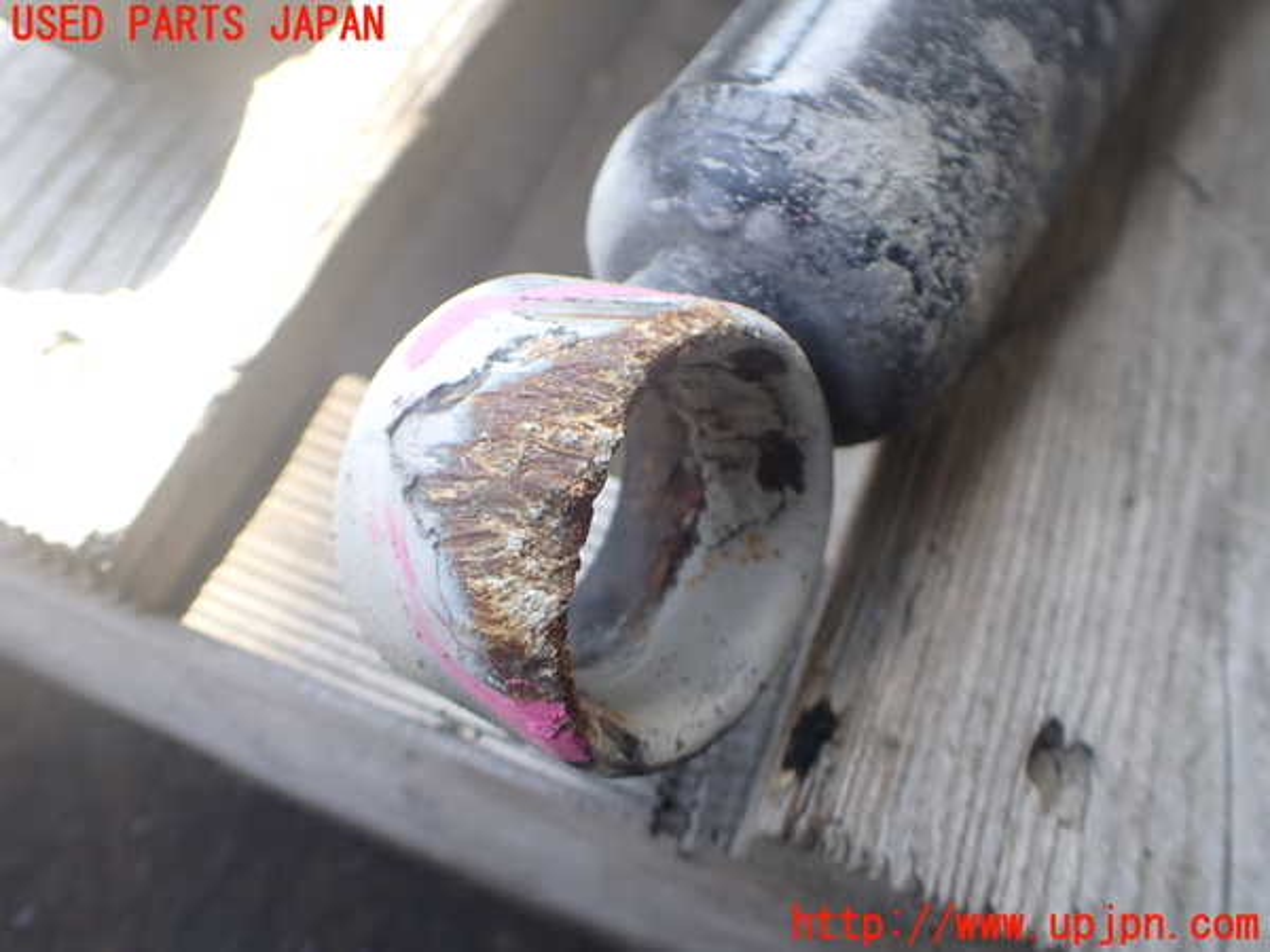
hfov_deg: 60.0
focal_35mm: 30
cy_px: 476
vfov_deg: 46.8
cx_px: 635
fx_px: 1101
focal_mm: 5.4
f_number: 2.3
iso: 100
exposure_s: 1/200
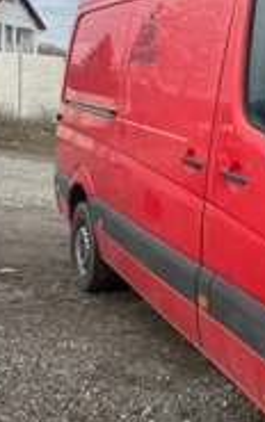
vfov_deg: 36.8
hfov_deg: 22.0
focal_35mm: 55
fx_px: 634
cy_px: 194
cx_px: 311
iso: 80
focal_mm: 6.76
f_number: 1.78
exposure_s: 1/1464
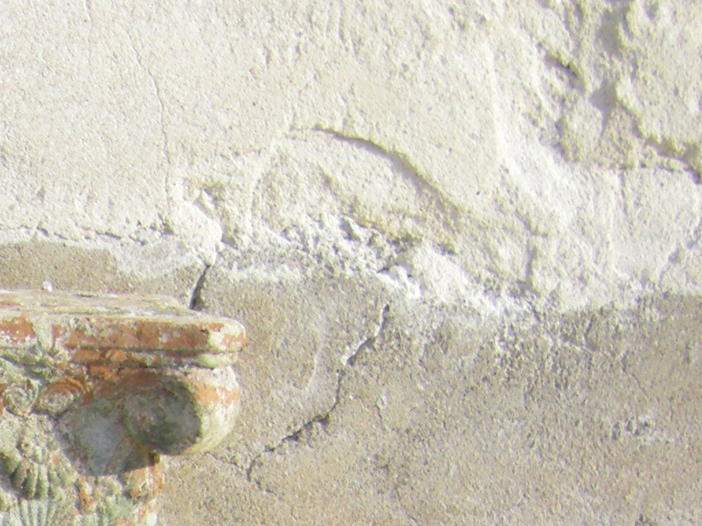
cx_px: -216
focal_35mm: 121
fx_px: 2454
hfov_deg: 15.5
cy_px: 823
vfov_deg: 11.7
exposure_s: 1/200
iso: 64
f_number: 3.5
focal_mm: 6.3
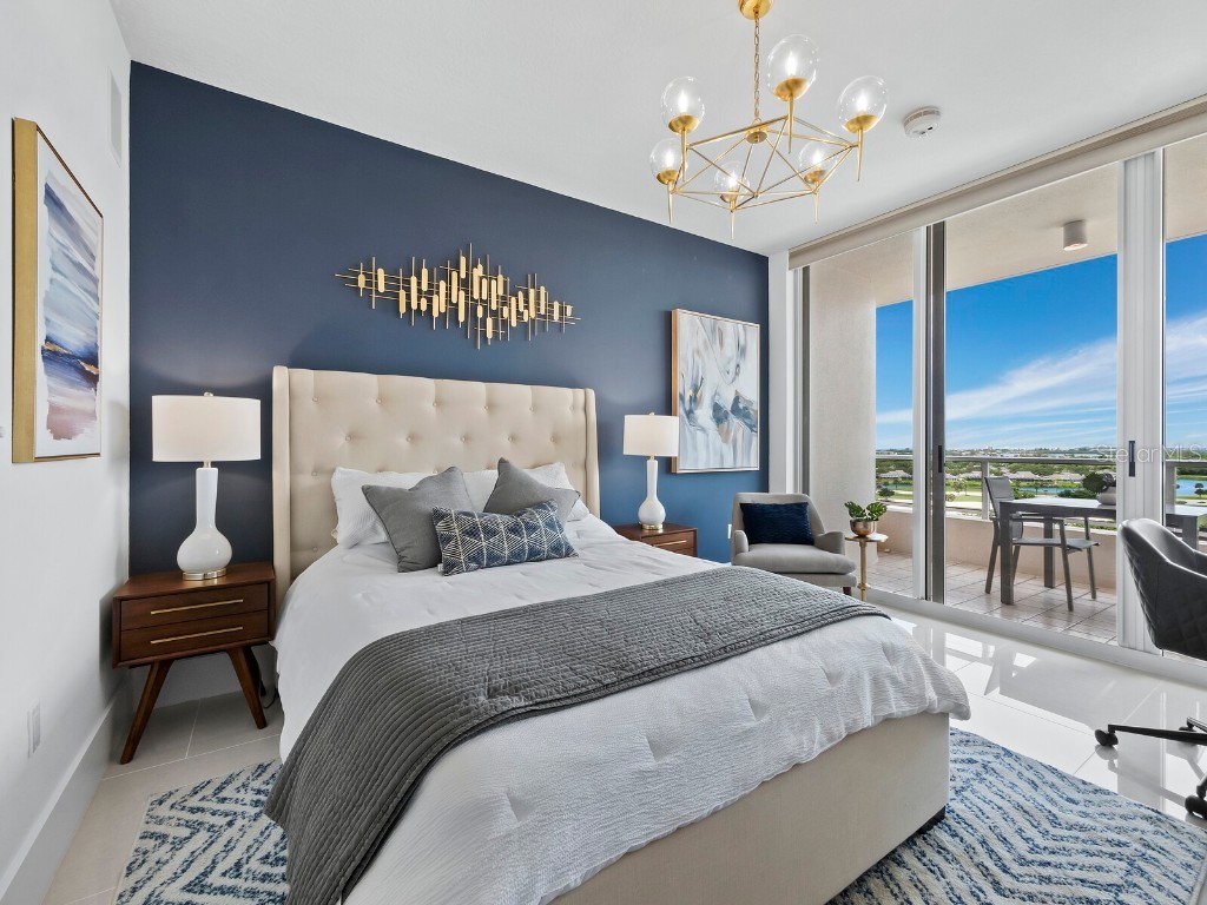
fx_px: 488
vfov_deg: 85.7
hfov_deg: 102.1
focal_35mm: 14
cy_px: 452
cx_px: 604
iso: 400
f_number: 11
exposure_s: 1/6
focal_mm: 7
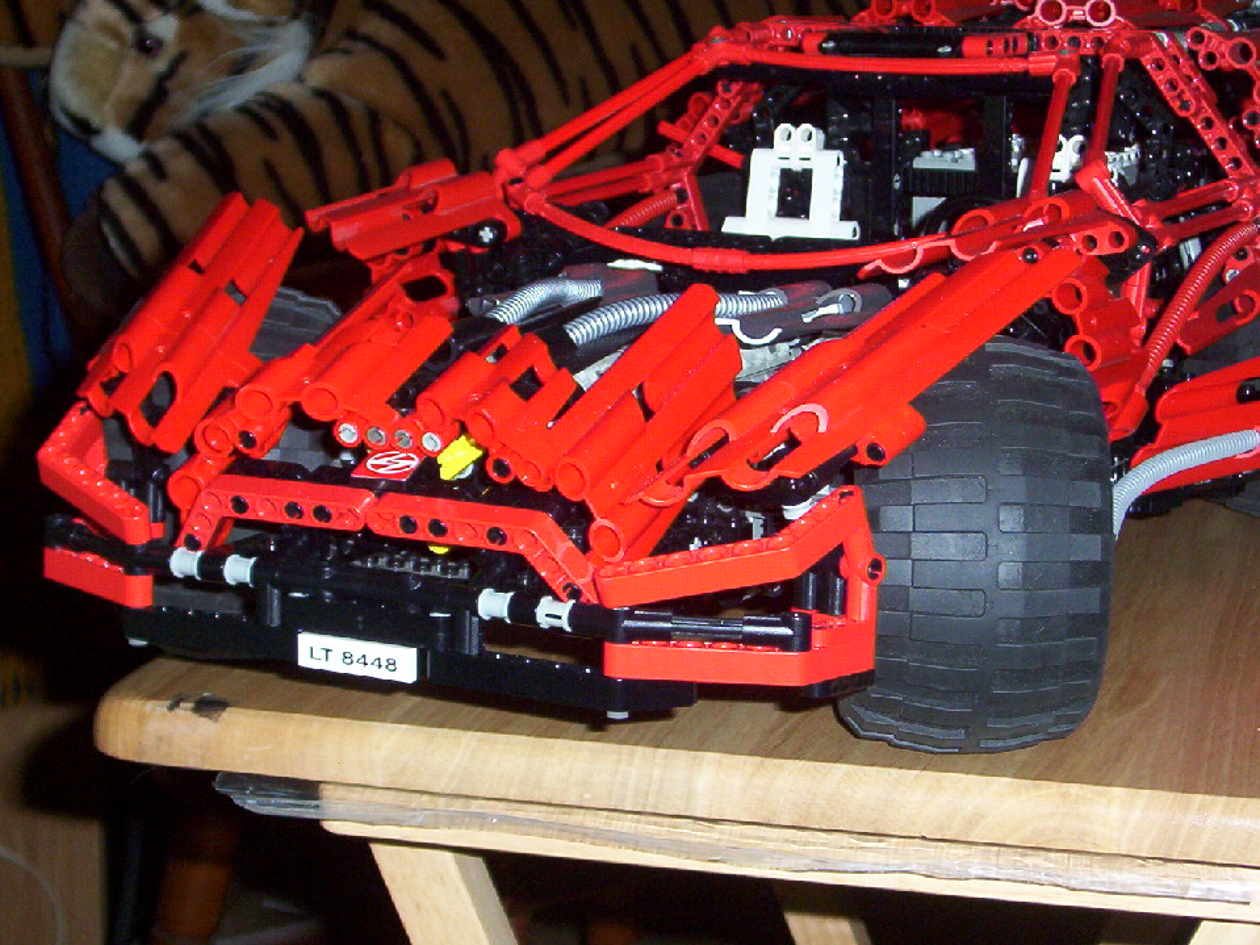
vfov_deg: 18.6
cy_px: 396
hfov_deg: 24.7
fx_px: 2875
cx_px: 619
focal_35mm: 79
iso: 140
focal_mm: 9.98
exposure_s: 1/46.6
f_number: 3.54
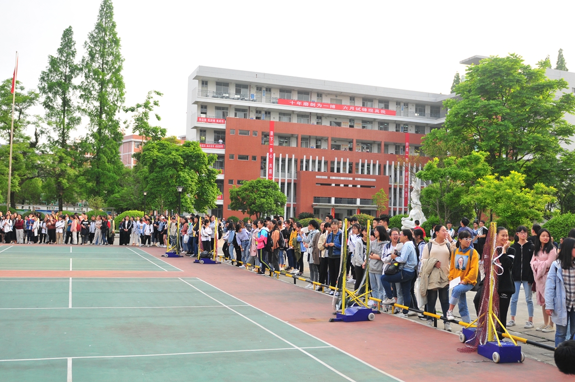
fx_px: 574
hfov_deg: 53.2
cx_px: 288
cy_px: 191
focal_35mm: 36
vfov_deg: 36.8
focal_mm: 24
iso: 200
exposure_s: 1/800
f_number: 2.8
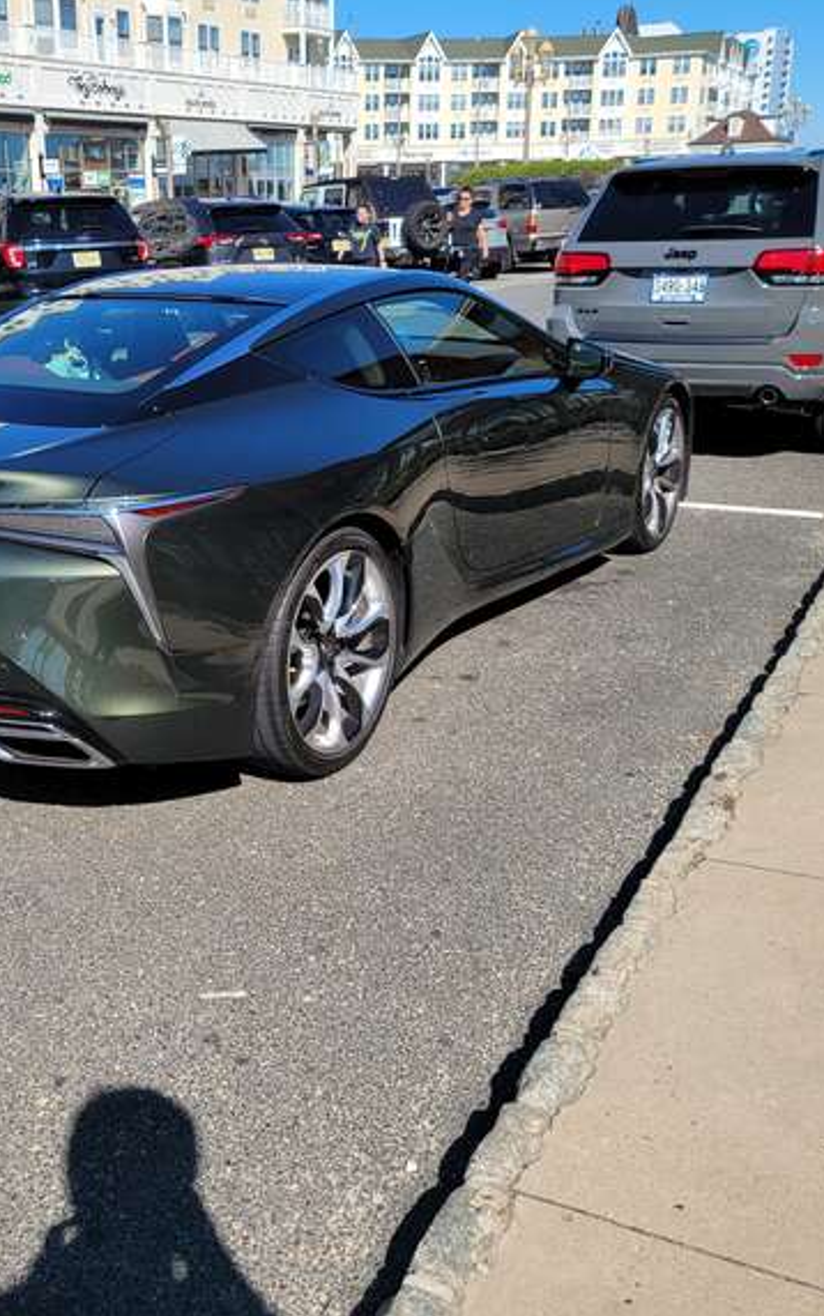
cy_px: 656
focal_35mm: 37
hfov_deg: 34.2
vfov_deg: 52.7
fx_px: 1328
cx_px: 285
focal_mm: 5.4
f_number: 1.8
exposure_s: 1/2544
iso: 40
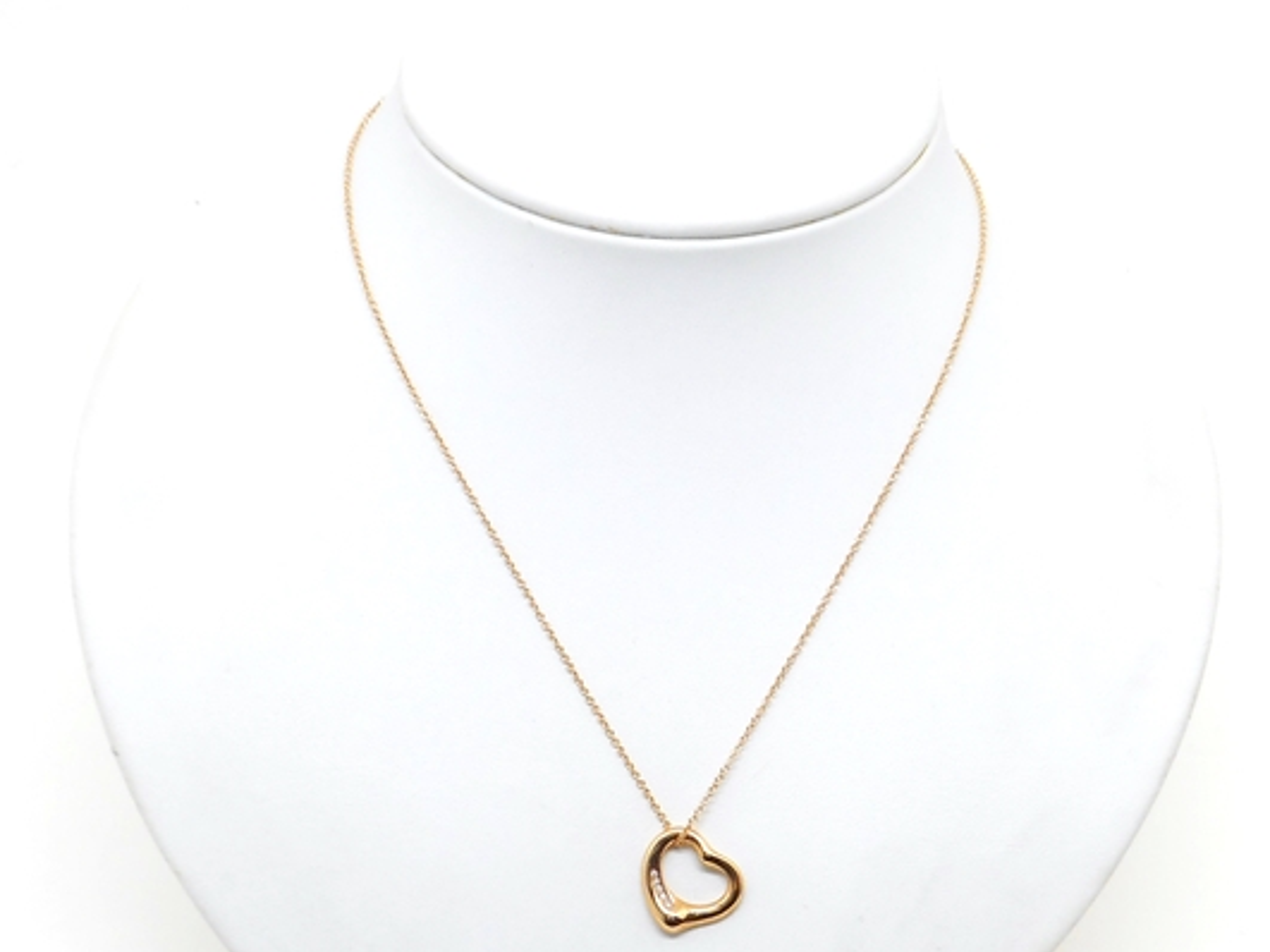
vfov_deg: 35.1
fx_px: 1504
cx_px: 655
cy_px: 474
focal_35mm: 41
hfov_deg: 45.8
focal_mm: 6
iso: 80
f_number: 4.2
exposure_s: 1/50
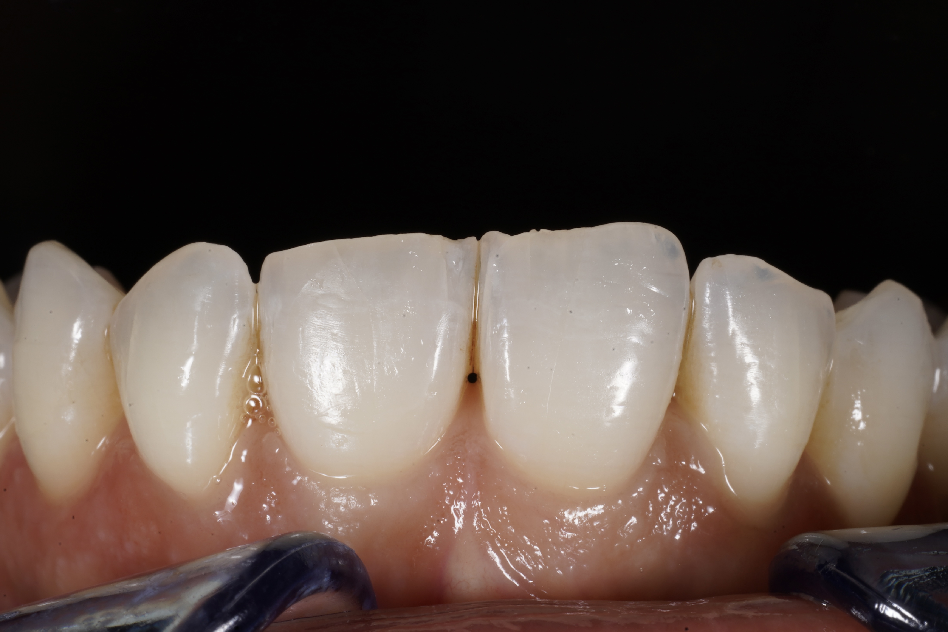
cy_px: 316
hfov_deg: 19.5
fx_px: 2765
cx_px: 474
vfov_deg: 13.0
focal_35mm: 105
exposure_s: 1/200
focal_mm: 105
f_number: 22
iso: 200
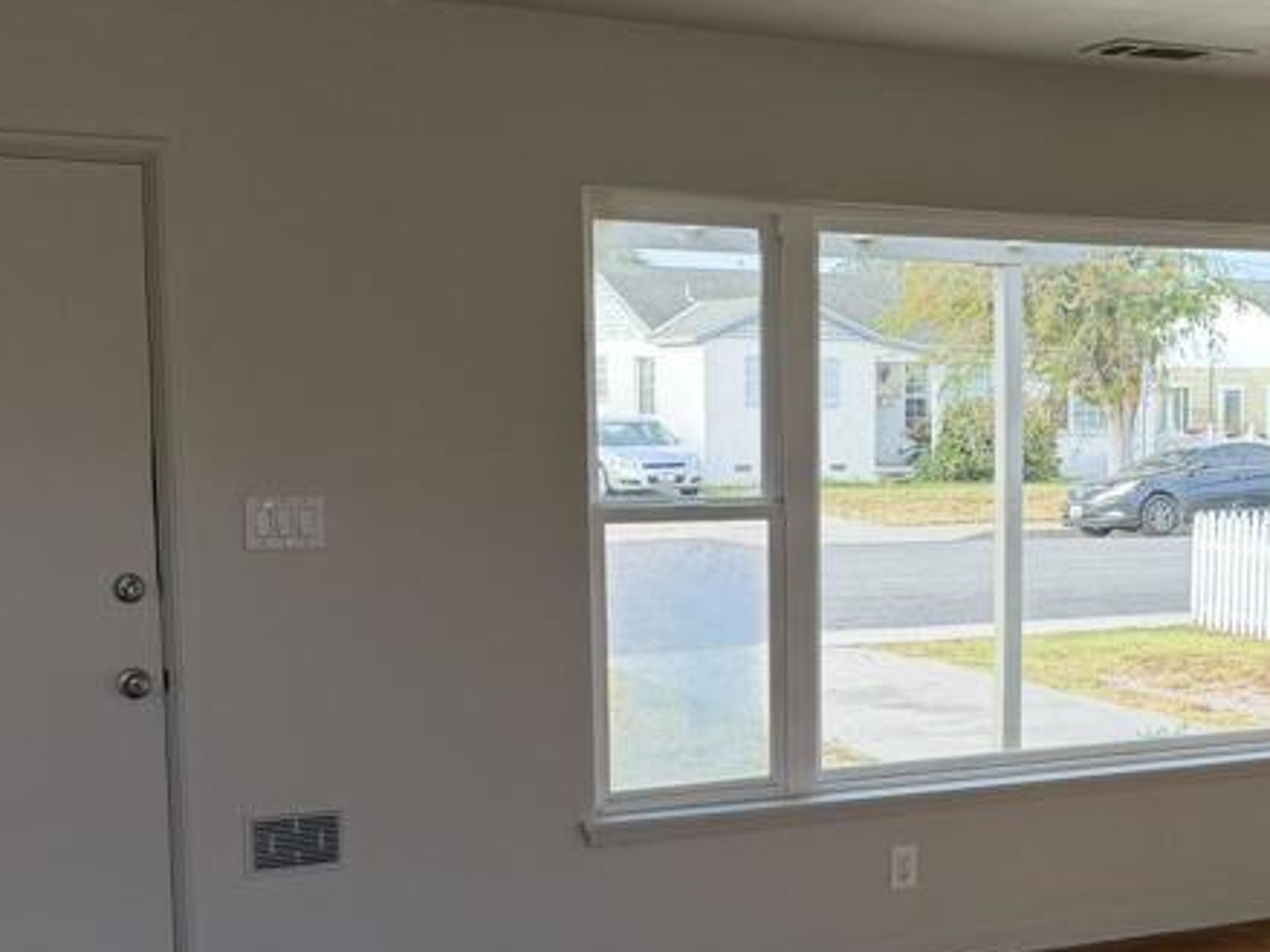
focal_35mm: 56
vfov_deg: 25.9
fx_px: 2054
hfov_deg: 33.6
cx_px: 975
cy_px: 642
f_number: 1.78
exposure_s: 1/179
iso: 80
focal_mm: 6.76
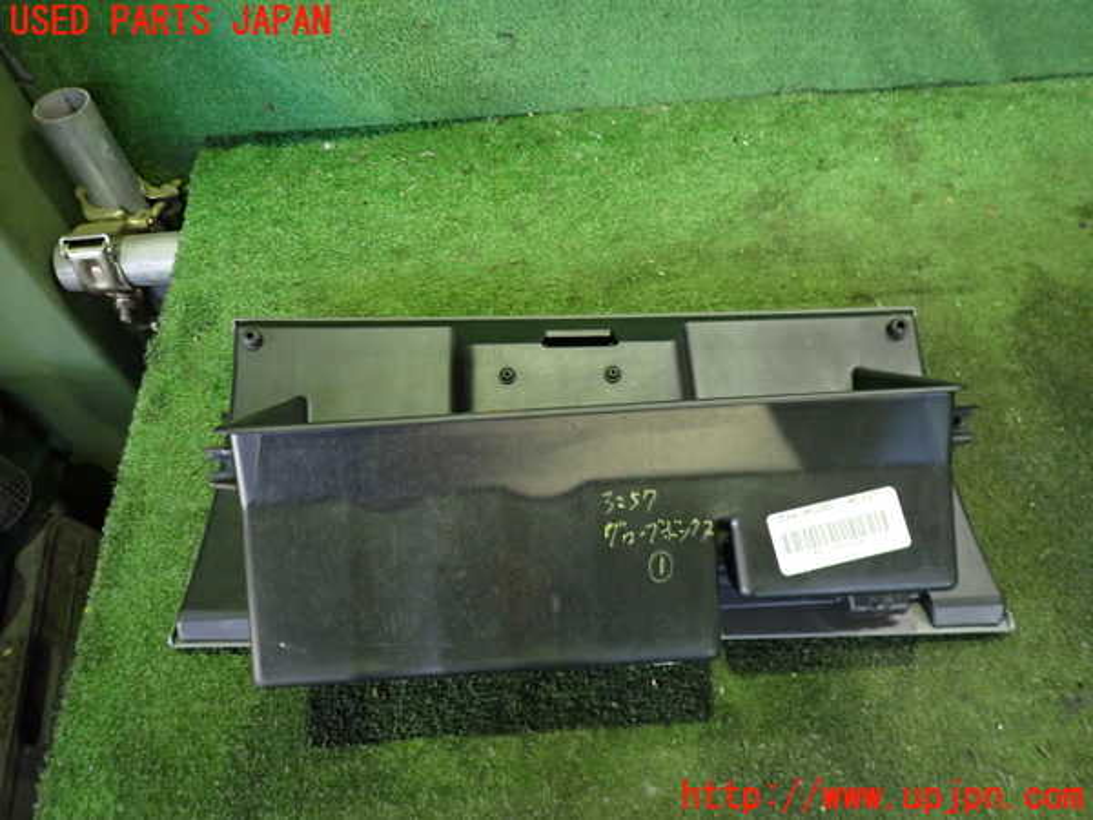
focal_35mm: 25
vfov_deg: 54.9
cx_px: 546
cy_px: 410
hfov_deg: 69.4
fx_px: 789
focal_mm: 4.5
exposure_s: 1/30
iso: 640
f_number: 2
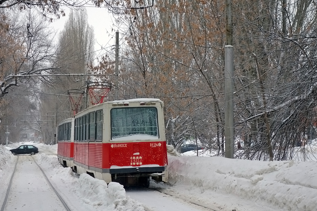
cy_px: 112
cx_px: 138
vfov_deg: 16.6
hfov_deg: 24.7
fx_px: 722
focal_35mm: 82
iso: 200
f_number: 4
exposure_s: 1/500
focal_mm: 25.32
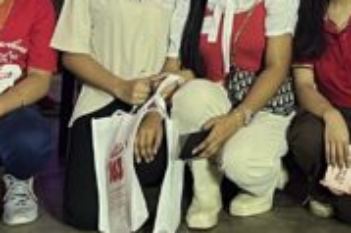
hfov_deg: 13.6
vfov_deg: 8.9
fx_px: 1442
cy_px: -187
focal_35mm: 148
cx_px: 380
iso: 100
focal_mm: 5.7
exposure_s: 1/60
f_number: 1.5
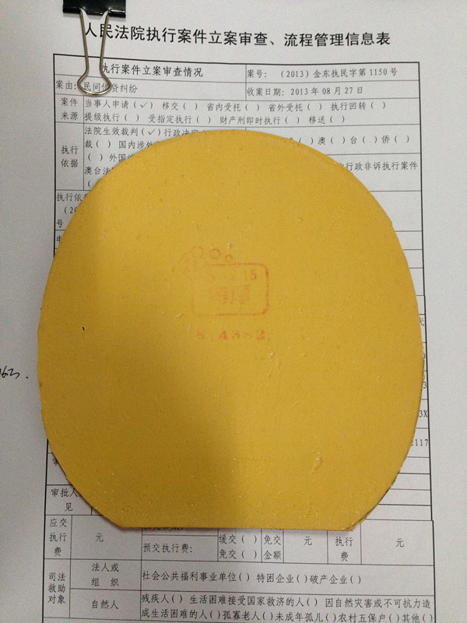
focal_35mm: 33
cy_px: 312
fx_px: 594
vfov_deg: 55.4
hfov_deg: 42.9
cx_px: 234
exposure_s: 1/20
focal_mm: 4.13
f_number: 2.4
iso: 250
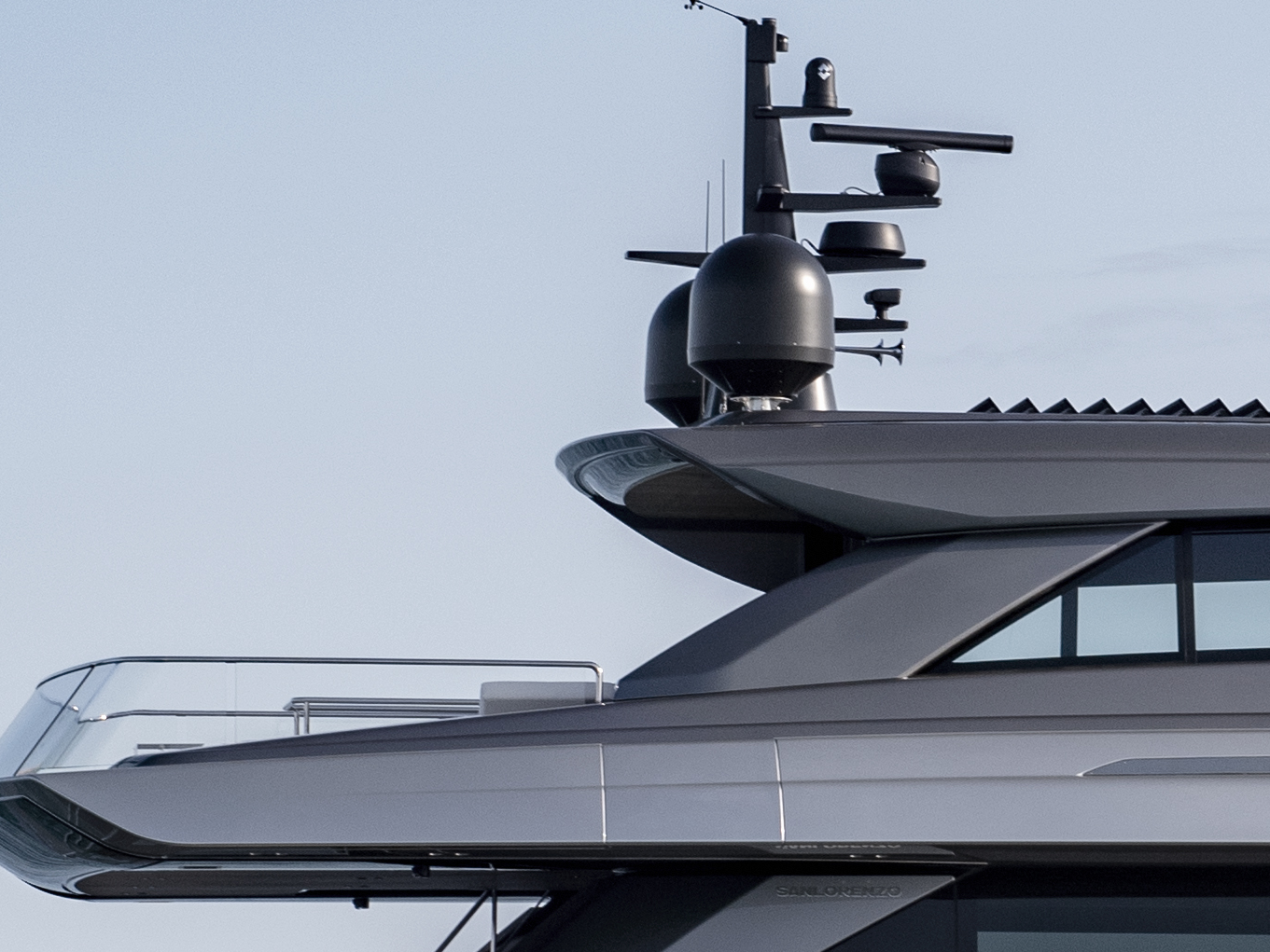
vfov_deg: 4.7
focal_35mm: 312
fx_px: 11448
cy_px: 1162
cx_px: 1468
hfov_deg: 6.3
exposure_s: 1/400
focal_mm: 60
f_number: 8
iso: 160
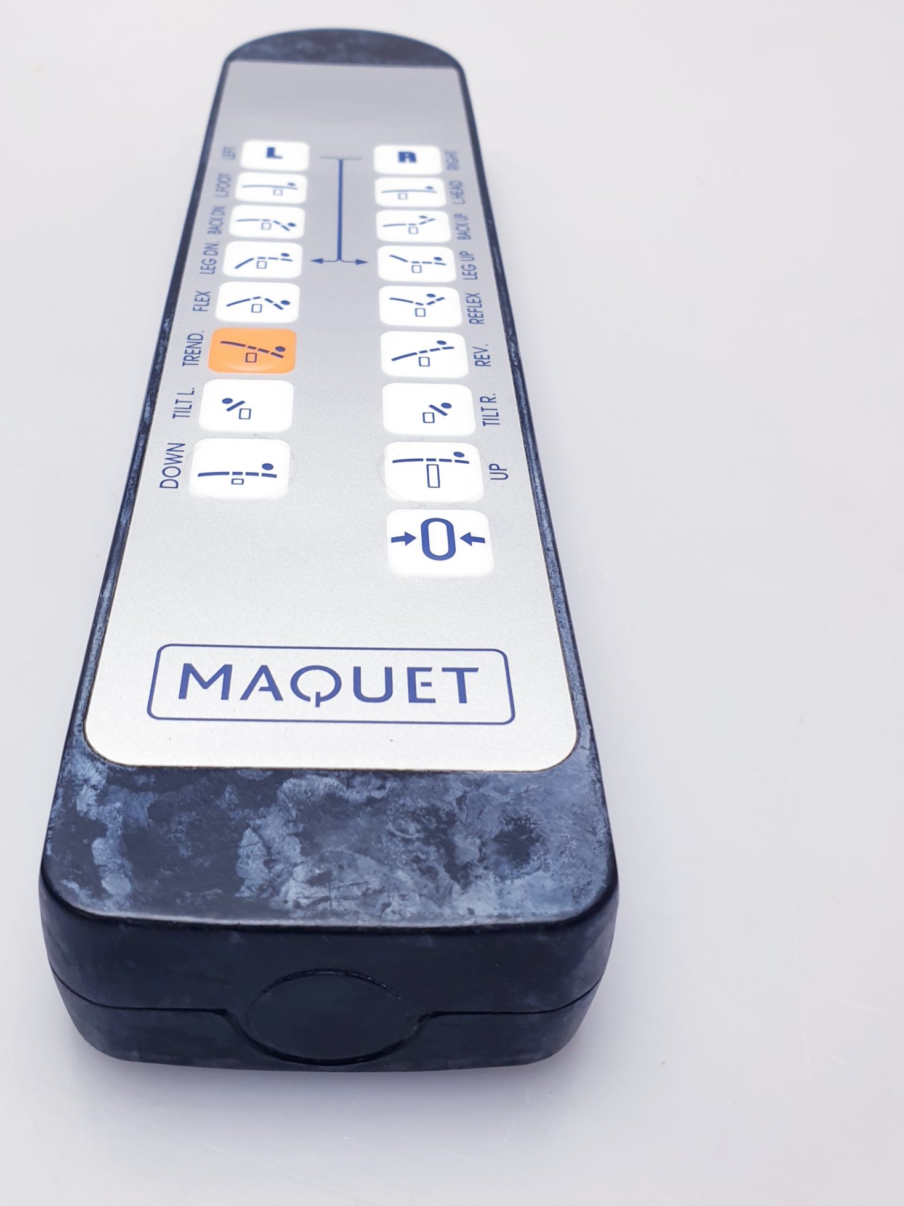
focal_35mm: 34
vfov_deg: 53.8
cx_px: 344
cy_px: 519
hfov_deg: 41.5
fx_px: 1184
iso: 50
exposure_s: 1/50
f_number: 2.4
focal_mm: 4.3
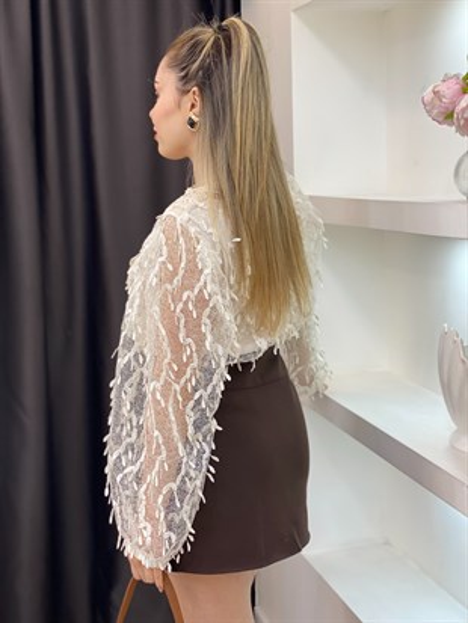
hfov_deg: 28.0
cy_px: 312
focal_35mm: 52
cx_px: 234
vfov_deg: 36.8
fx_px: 937
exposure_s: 1/100
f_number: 2
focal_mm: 6
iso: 80
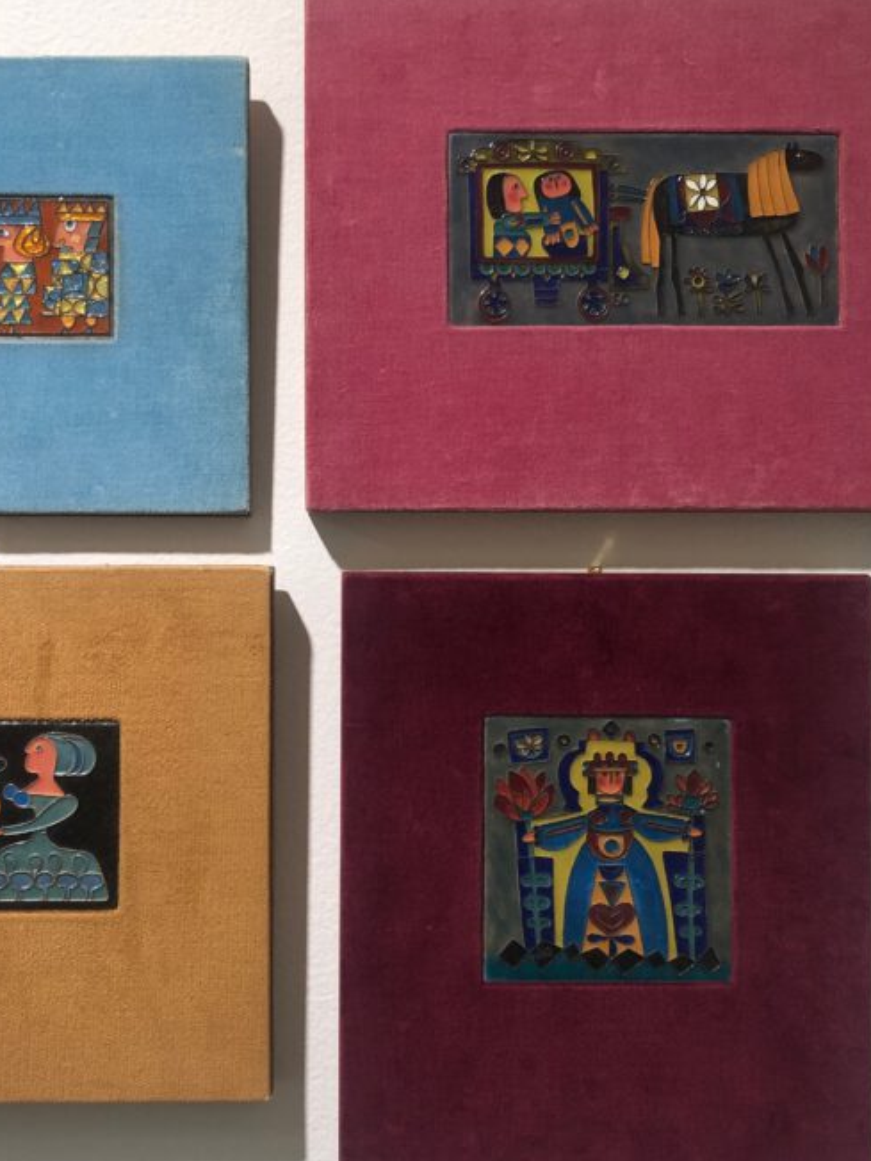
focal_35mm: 44
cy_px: 591
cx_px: 349
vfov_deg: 42.9
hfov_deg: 32.8
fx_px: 1476
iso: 25
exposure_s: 1/40
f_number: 1.8
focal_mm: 3.99
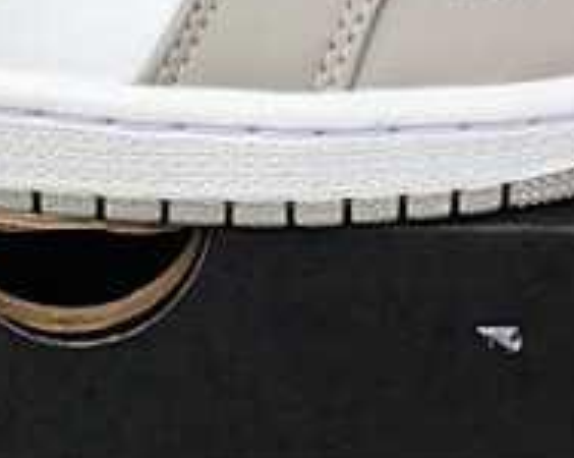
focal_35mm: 129
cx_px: 58
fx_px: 2189
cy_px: 46
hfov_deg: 14.8
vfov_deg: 11.9
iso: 25
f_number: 2.4
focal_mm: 3.3
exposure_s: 1/163
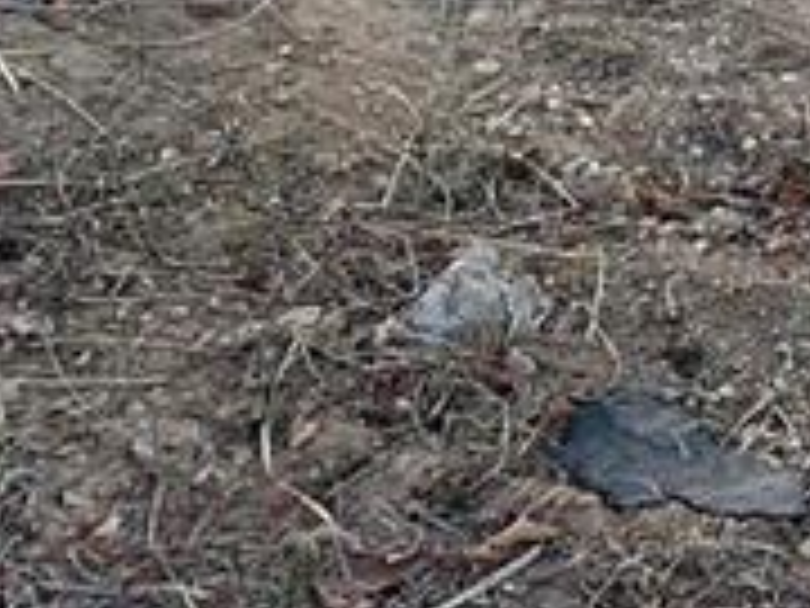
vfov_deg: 8.6
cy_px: -1094
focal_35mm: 148
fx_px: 3463
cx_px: 1652
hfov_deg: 11.8
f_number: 1.8
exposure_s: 1/808
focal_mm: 4.25
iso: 25
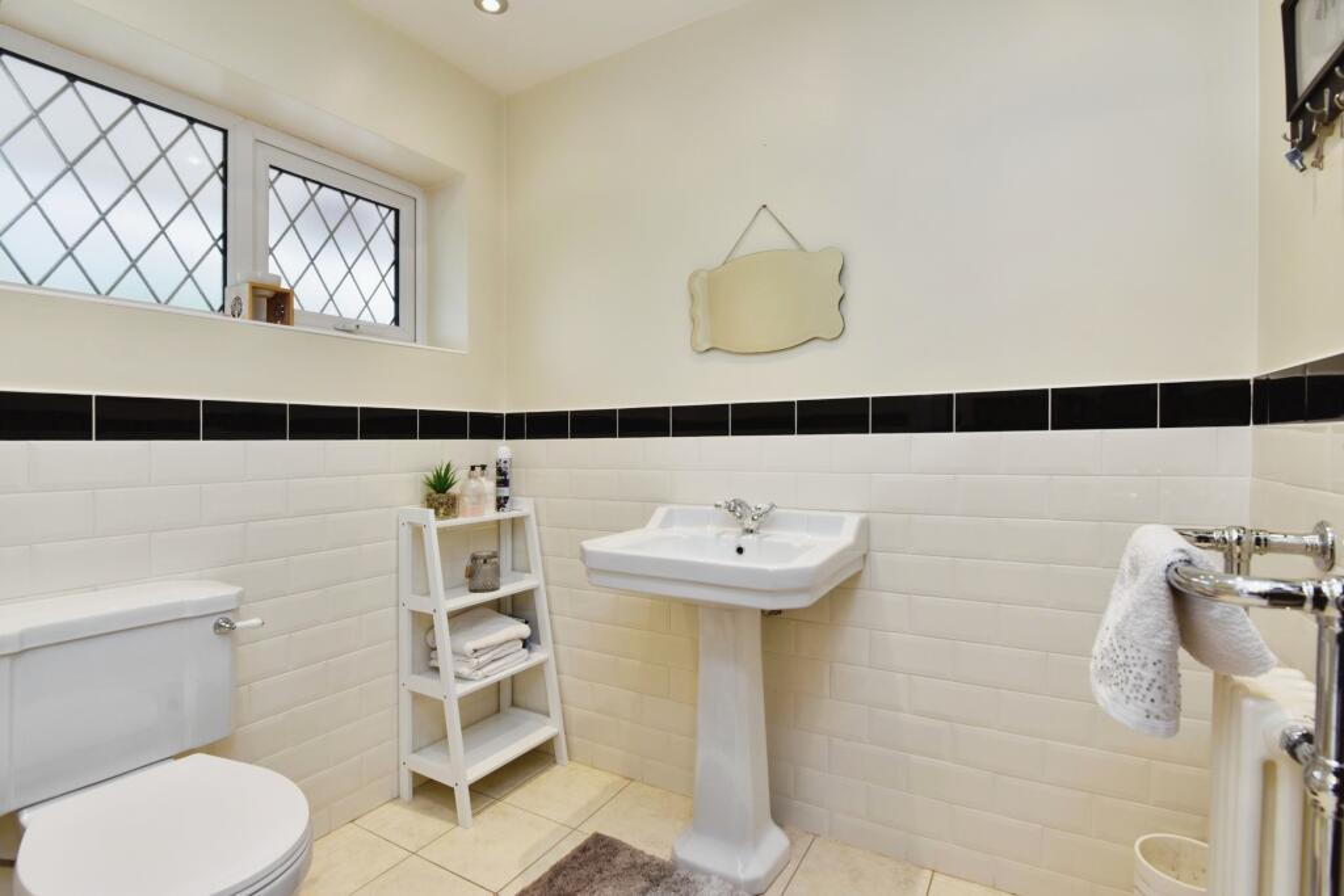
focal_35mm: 16
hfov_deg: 96.7
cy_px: 448
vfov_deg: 73.8
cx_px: 672
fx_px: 597
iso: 500
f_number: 7.1
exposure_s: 1/40
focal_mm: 16
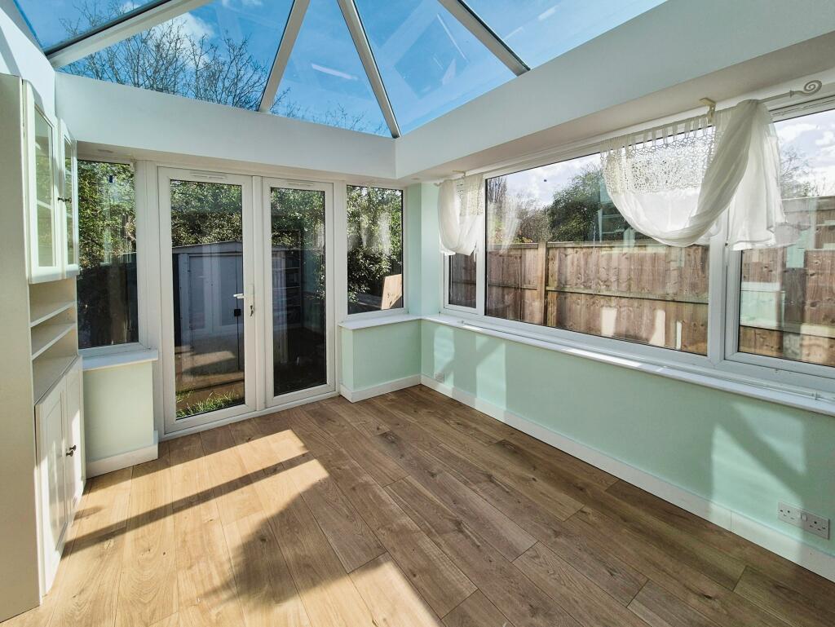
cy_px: 314
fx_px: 314
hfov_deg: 106.2
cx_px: 418
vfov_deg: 90.0
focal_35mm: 13
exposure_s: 1/1508
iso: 50
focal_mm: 2.2
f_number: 2.2
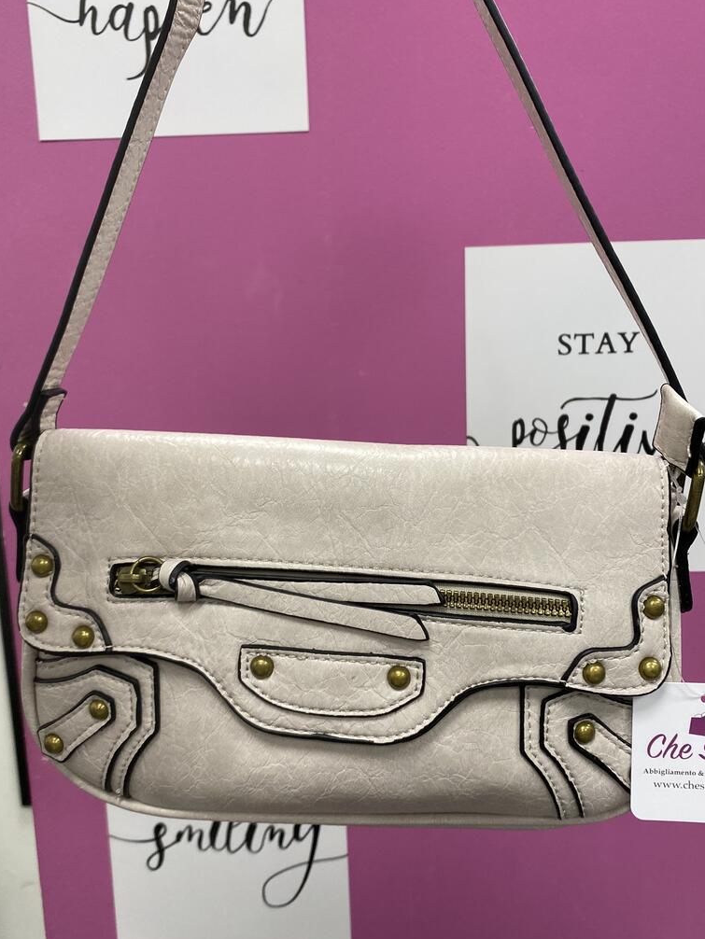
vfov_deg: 58.3
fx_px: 841
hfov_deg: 45.4
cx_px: 386
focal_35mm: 31
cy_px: 497
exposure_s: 1/100
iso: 125
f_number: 1.8
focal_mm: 4.25
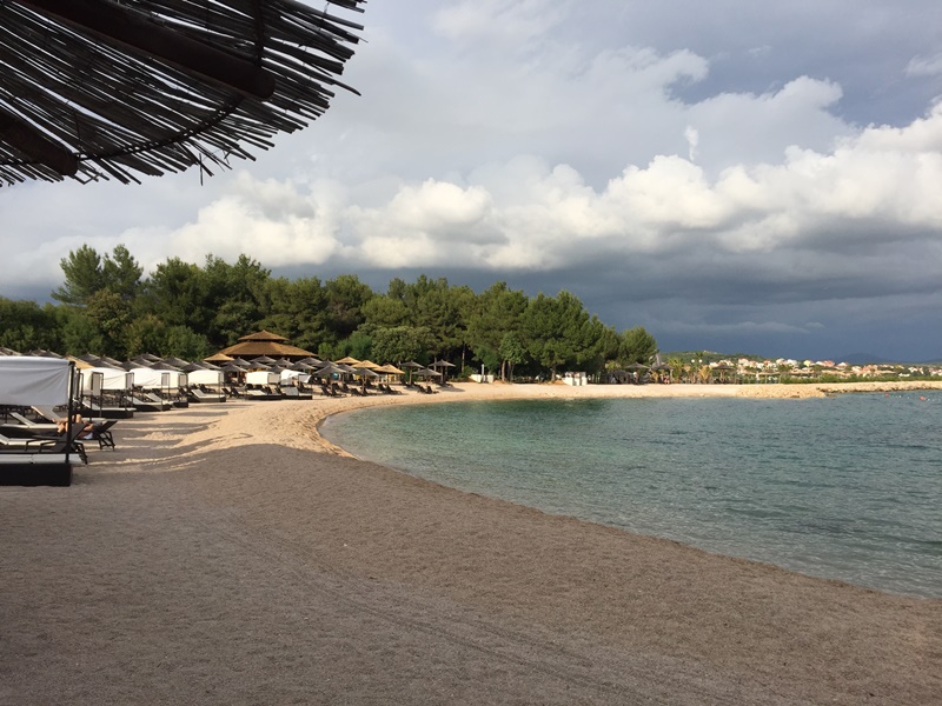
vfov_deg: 48.2
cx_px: 471
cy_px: 353
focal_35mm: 29
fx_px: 789
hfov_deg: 61.7
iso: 32
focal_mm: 4.15
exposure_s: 1/2639
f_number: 2.2
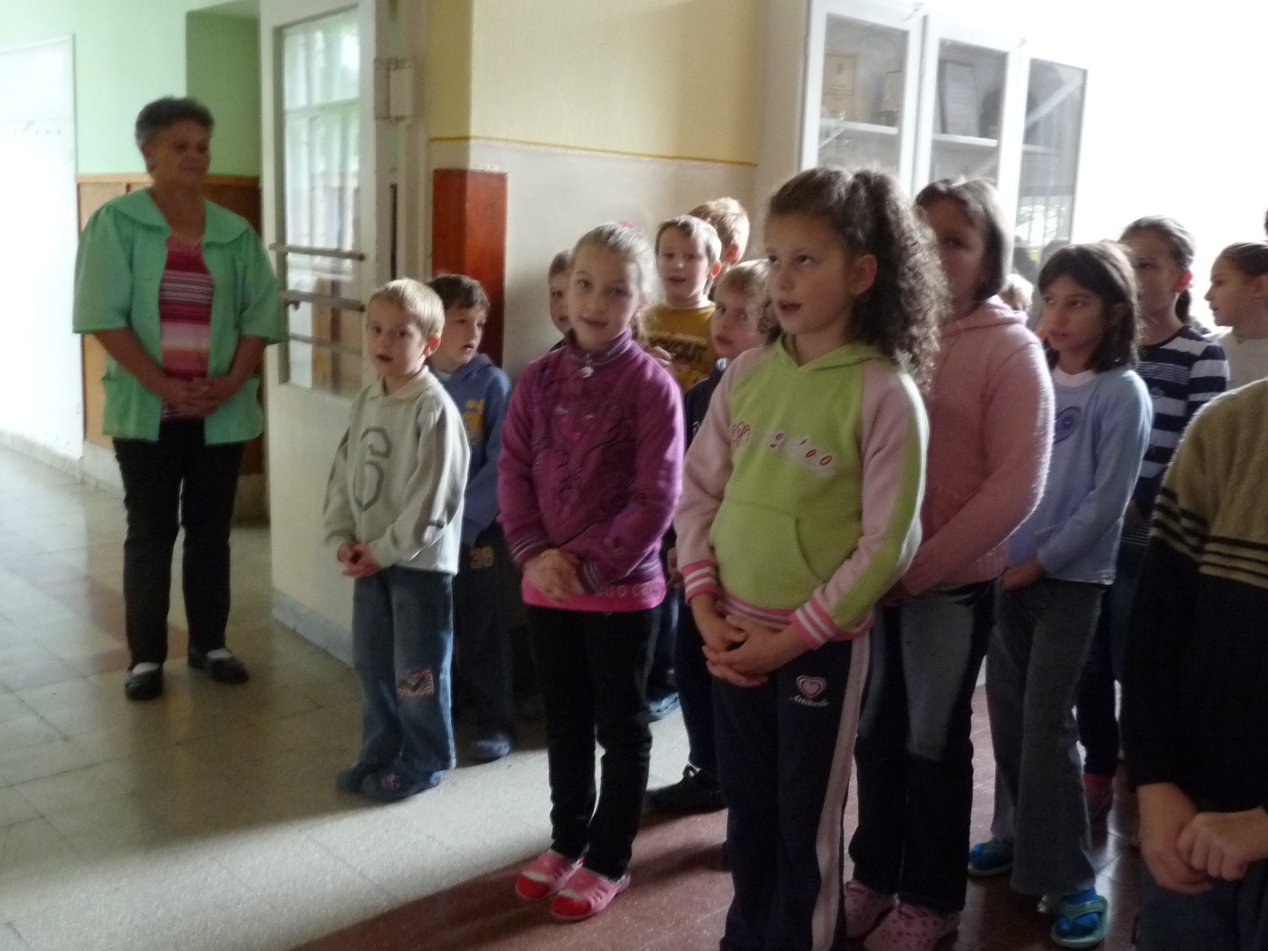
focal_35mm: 35
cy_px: 476
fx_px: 1282
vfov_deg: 40.7
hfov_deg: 52.6
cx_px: 634
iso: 400
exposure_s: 1/10
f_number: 2.8
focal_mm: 4.8
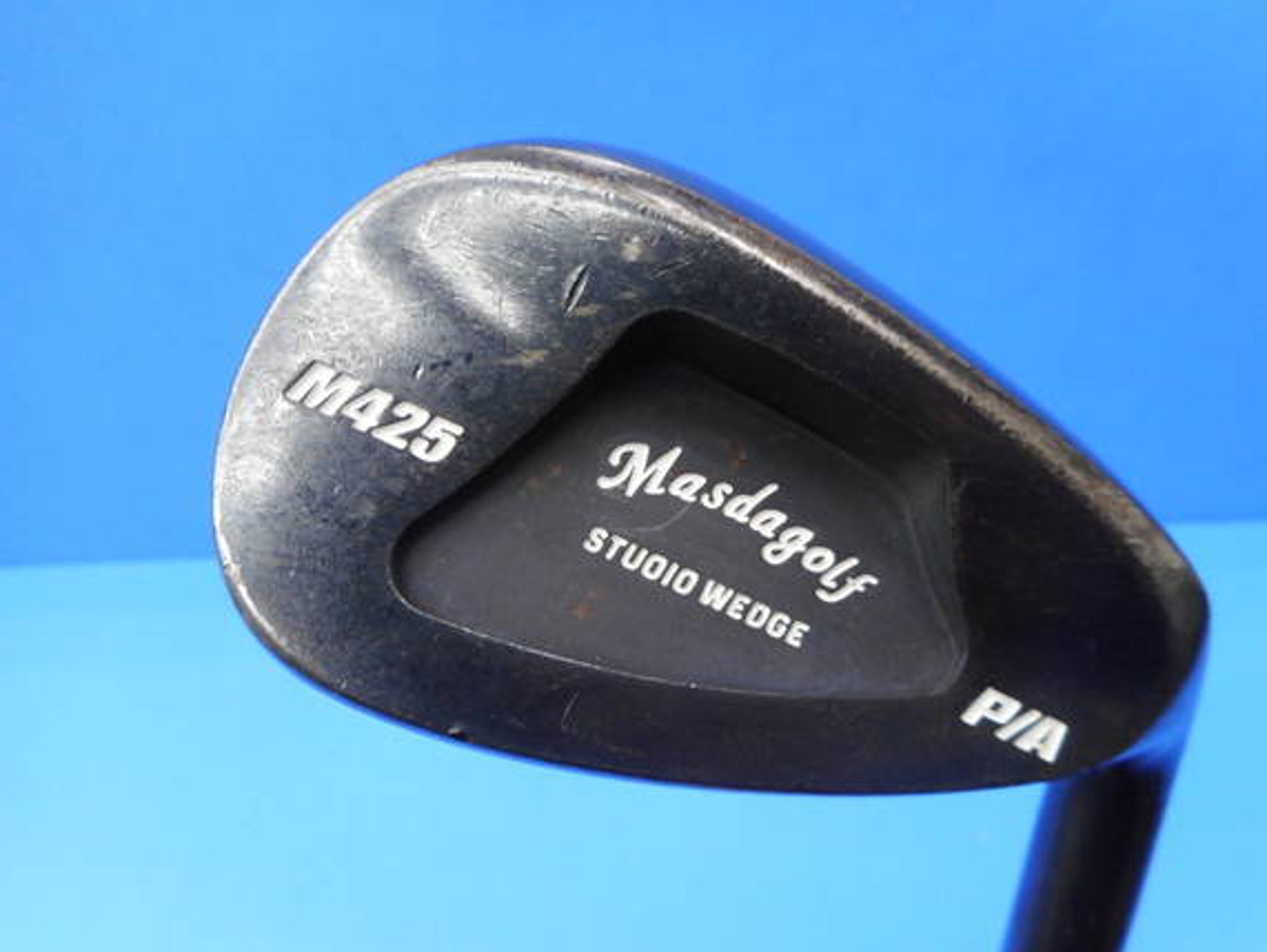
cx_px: 686
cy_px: 513
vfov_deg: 49.7
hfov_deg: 63.3
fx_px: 1025
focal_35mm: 28
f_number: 3.7
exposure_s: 1/30
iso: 180
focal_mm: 4.5
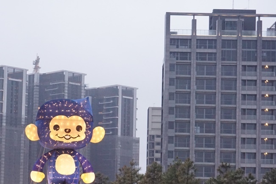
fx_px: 811
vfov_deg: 12.9
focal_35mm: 106
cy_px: 144
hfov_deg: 19.2
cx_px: 75
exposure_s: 1/60
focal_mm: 45
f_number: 5.6
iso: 3200
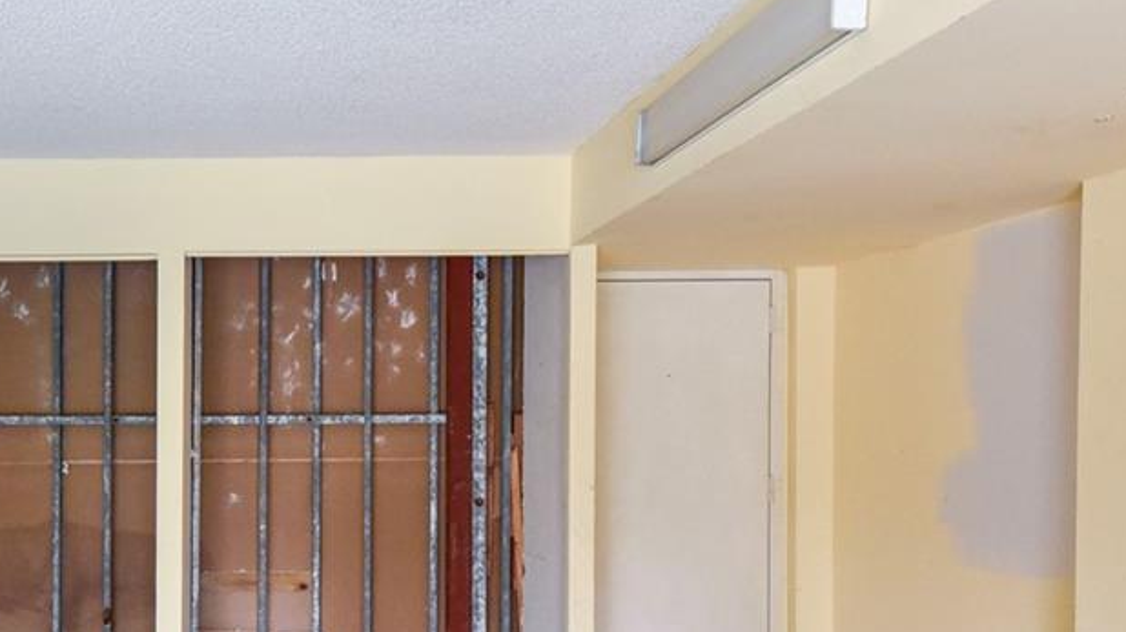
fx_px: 1134
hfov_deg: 51.5
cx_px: 350
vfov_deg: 30.0
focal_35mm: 38
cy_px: 547
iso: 1600
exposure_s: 1/100
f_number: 8
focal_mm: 14
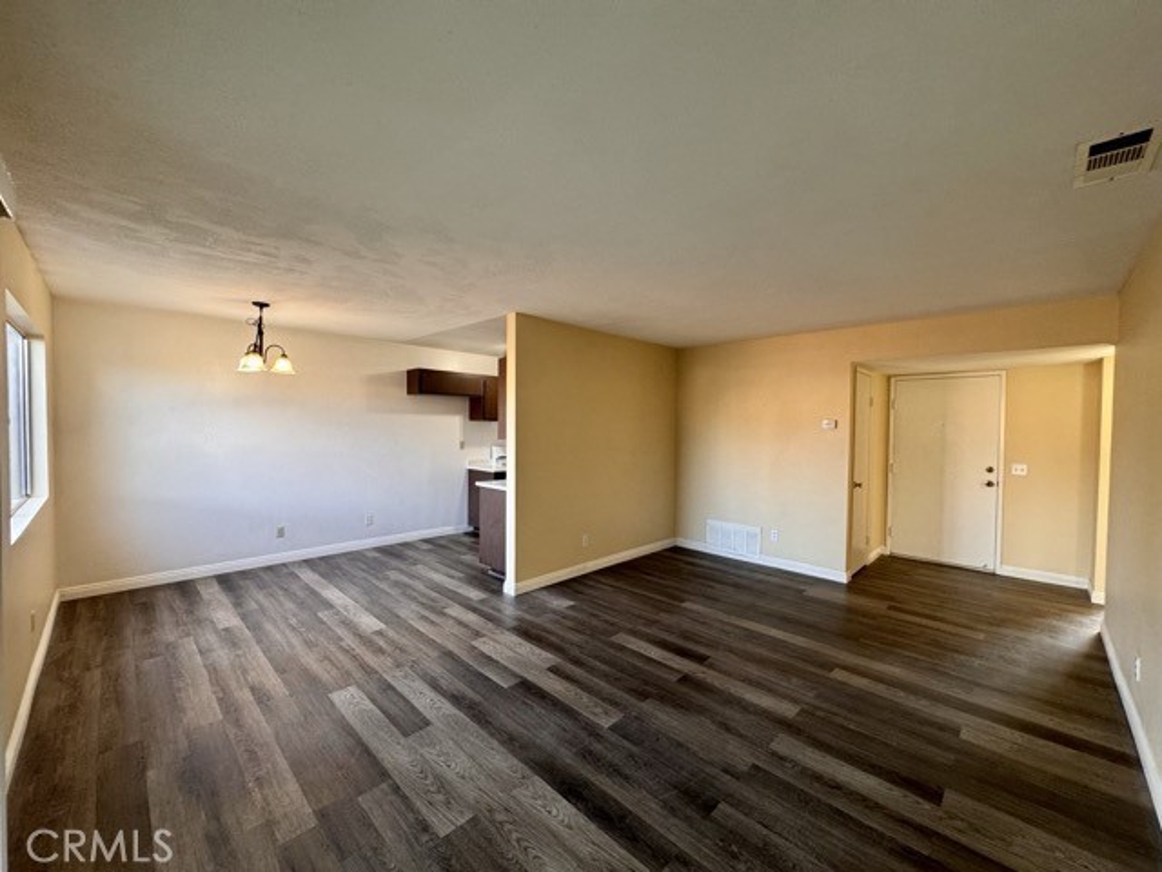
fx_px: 470
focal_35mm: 14
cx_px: 581
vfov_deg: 85.7
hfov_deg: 102.1
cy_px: 436
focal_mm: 2.22
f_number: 2.2
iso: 250
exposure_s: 1/60
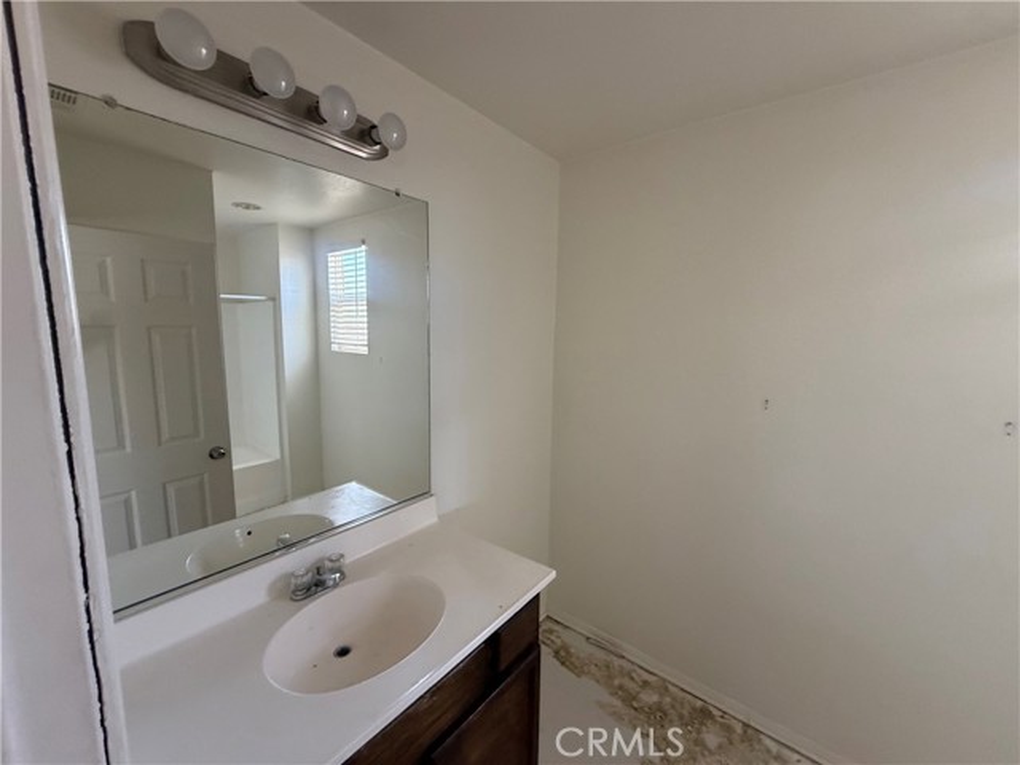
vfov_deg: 85.7
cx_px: 510
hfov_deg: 102.1
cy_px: 382
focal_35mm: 14
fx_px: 413
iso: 250
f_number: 2.2
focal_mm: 2.22
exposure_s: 1/99
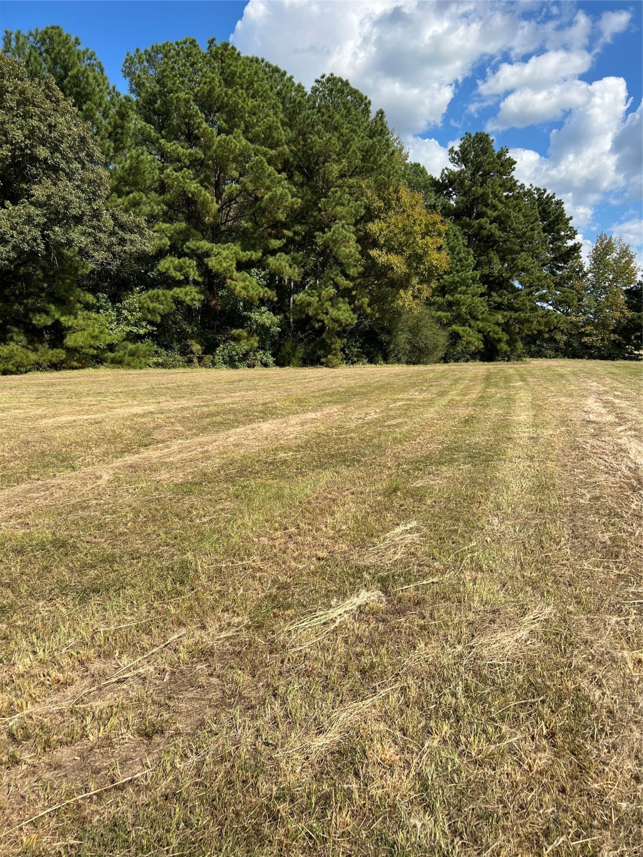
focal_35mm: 26
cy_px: 428
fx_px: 644
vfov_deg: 67.3
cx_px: 322
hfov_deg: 53.1
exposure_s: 1/3704
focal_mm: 5.7
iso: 50
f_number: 1.5
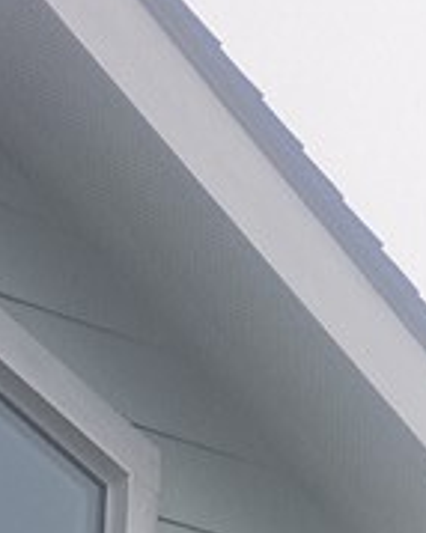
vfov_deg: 11.0
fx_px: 2114
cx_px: -629
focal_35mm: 134
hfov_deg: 10.0
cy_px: 1441
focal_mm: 5.23
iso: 50
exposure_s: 1/765
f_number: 1.8
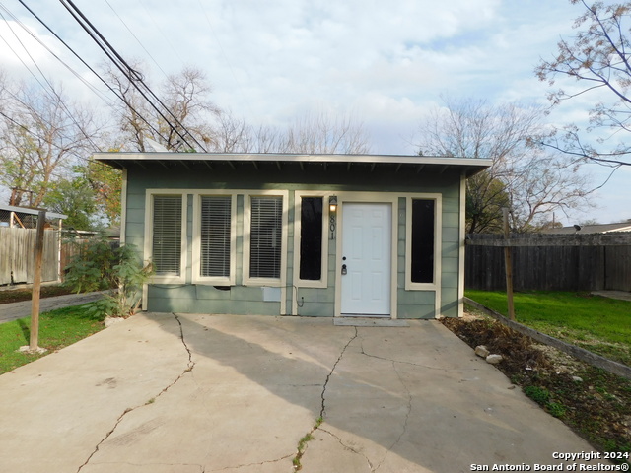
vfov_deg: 58.9
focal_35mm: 23
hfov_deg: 73.9
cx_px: 316
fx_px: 419
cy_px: 236
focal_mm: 4
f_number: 3
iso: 125
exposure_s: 1/1000
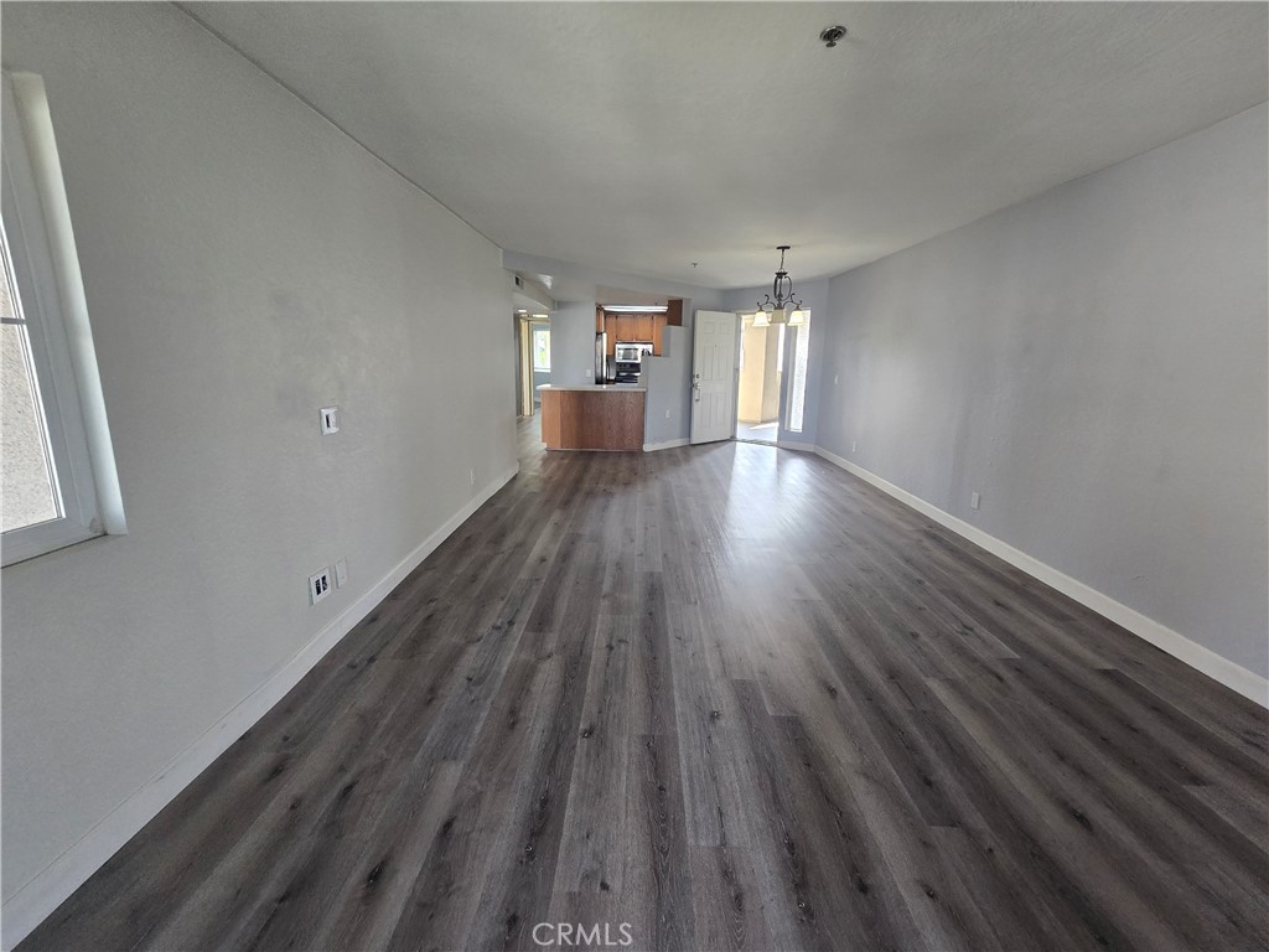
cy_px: 476
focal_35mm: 13
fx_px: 477
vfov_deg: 89.9
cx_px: 634
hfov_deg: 106.2
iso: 160
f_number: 2.2
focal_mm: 2.2
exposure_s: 1/60
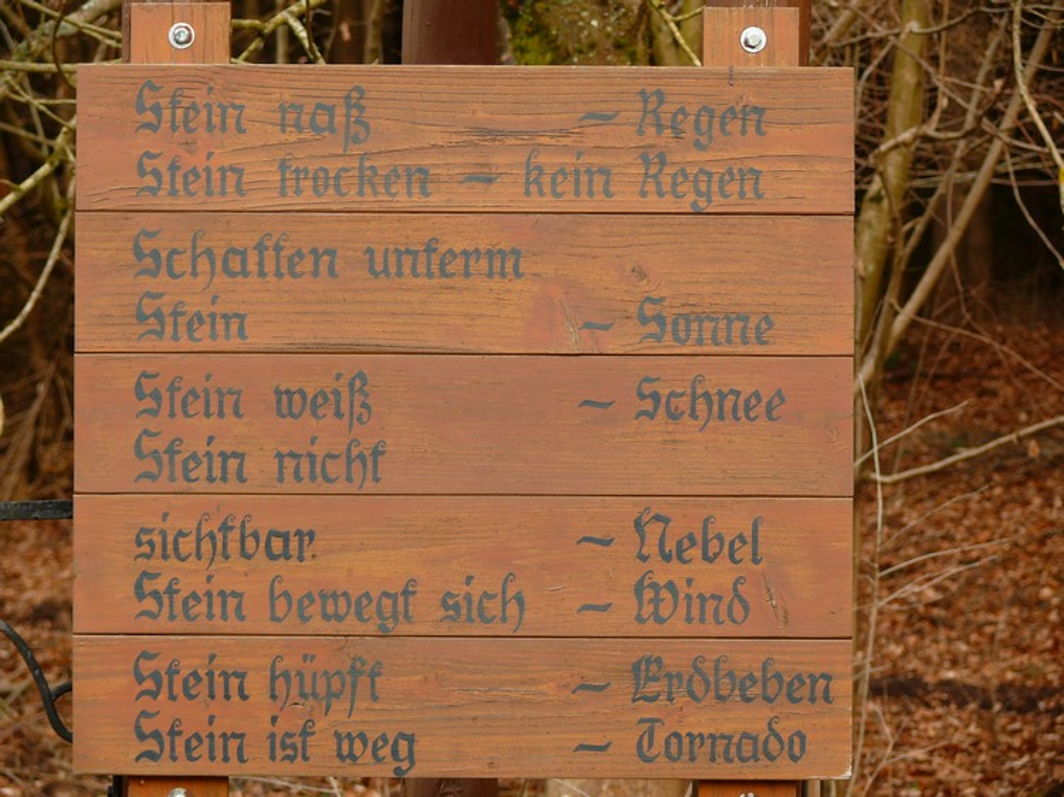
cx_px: 532
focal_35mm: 135
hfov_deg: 14.6
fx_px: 4148
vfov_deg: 11.0
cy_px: 398
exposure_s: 1/50
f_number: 3.6
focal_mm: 28.5
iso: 100
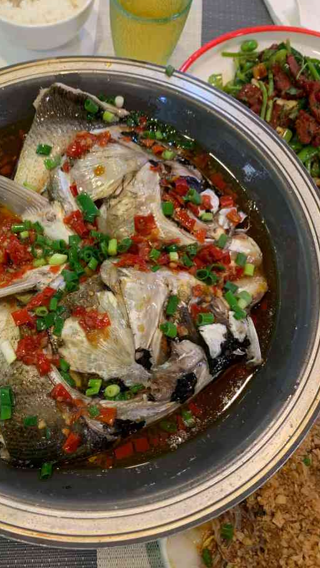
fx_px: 437
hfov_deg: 39.7
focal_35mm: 29
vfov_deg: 66.1
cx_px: 105
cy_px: 281
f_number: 1.8
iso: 250
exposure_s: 1/50
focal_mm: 4.25
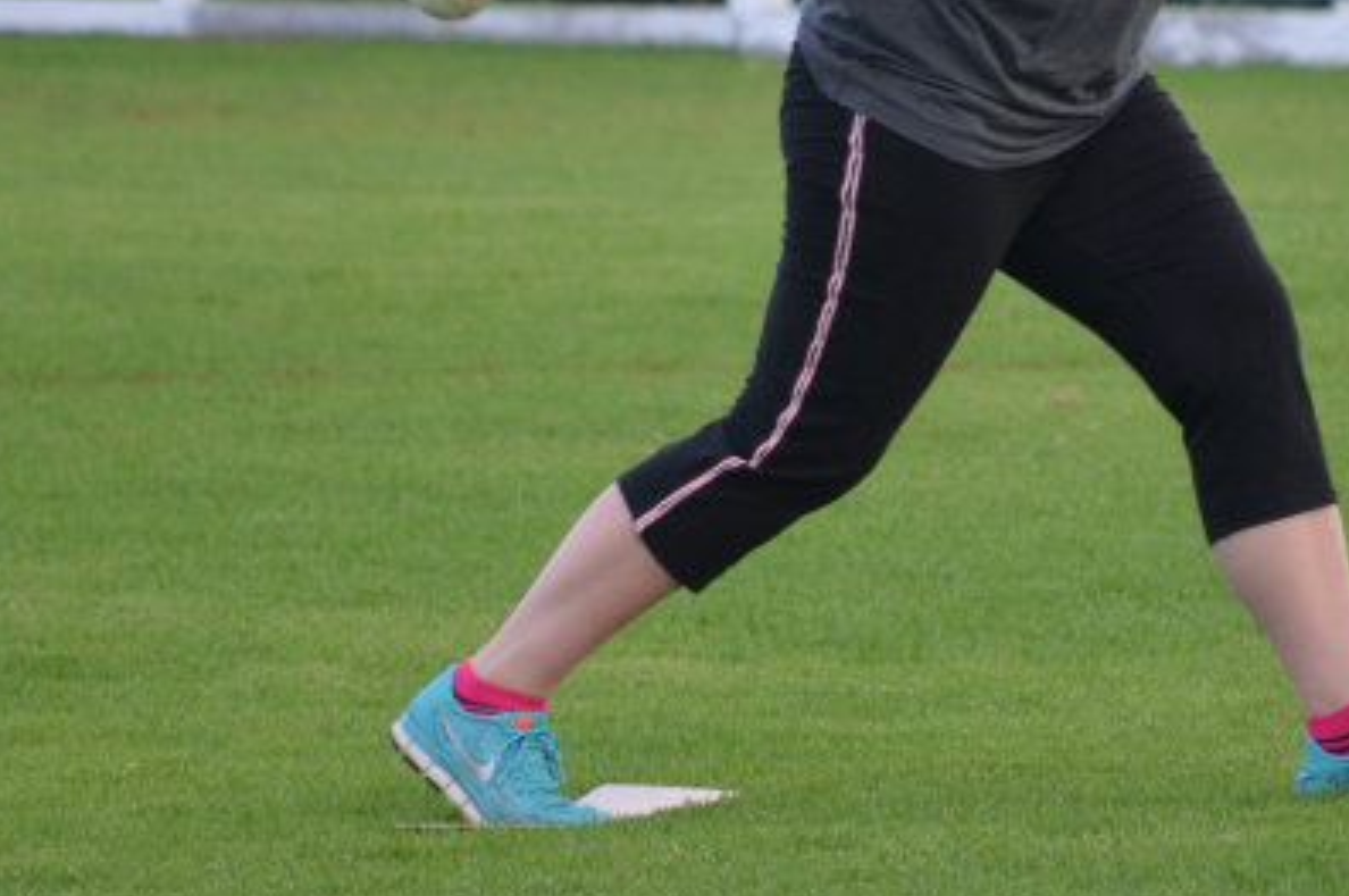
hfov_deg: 2.7
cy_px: -53
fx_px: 29042
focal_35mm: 776
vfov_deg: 1.8
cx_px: 886
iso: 1250
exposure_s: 1/500
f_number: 5.6
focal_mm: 200
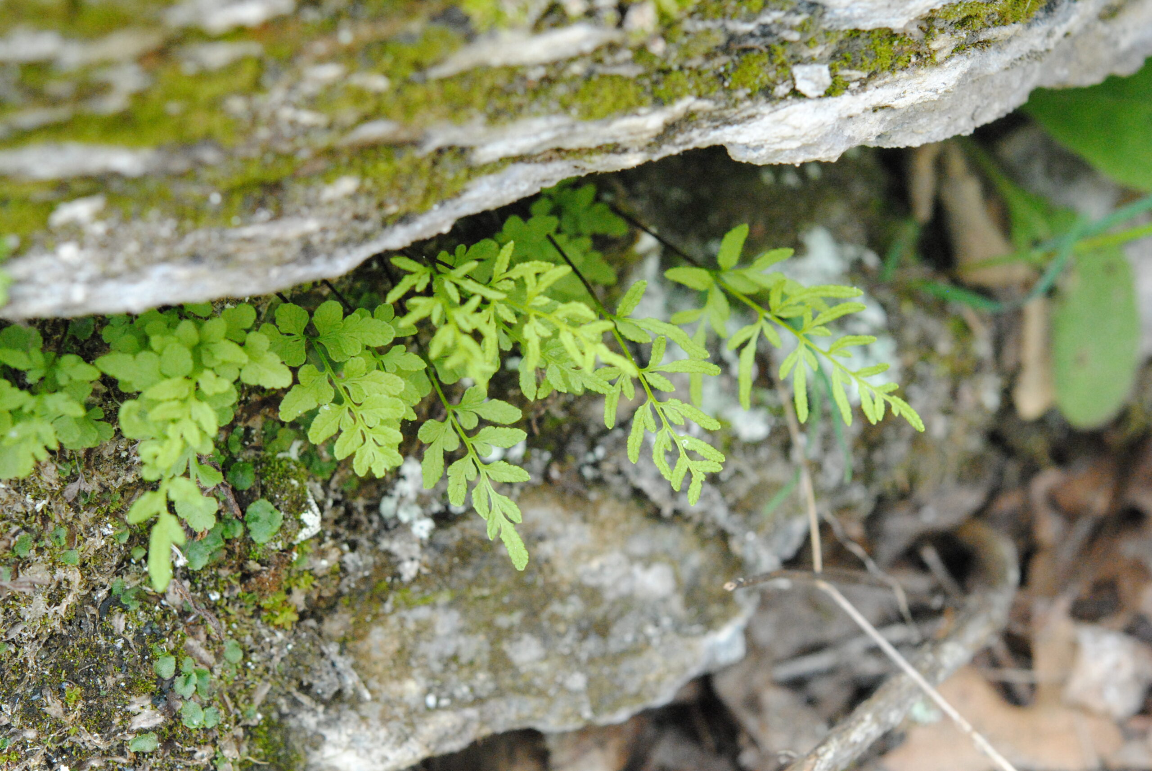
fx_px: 2884
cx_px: 576
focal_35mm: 90
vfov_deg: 15.2
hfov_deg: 22.6
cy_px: 386
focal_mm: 60
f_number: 7.1
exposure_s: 1/800
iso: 1600
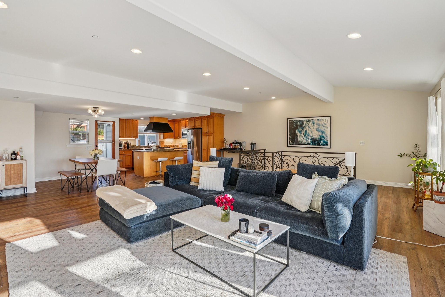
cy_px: 148
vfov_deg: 73.7
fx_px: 198
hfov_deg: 96.7
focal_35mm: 16
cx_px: 222
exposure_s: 1/80
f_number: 8
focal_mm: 16
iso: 400
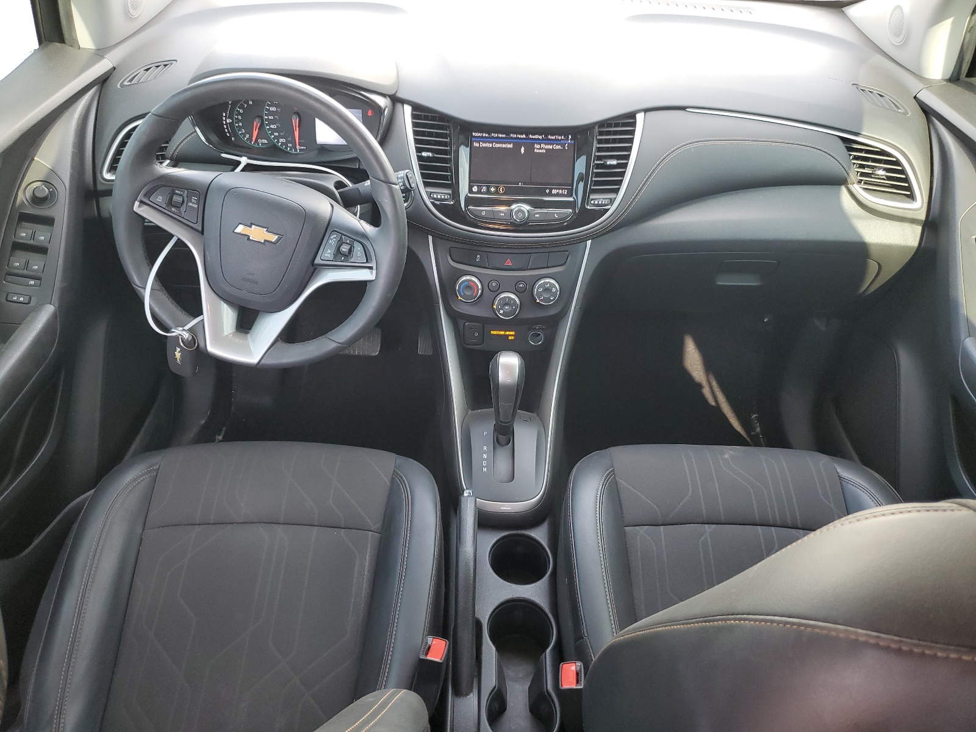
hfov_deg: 67.3
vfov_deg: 53.1
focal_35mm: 26
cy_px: 366
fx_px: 733
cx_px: 488
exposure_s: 1/120
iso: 72
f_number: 1.5
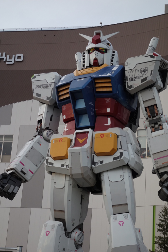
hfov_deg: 16.4
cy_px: 126
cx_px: 84
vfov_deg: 24.5
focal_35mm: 83
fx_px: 581
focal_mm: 30.81
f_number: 4.5
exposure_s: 1/500
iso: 400
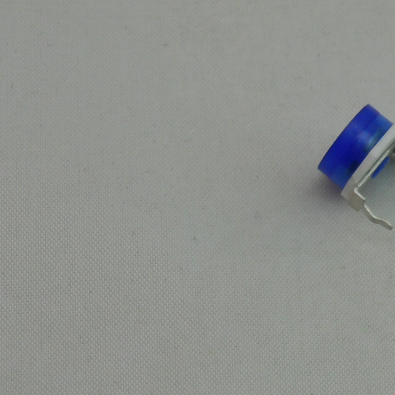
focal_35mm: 256
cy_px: 161
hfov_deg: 6.8
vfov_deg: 6.8
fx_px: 3305
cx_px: 364
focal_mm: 15.9
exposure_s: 1/60
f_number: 5.6
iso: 100
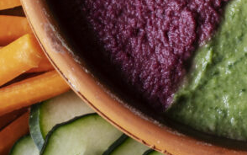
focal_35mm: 207
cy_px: -99
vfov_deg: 6.3
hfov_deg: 10.0
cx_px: 296
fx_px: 1392
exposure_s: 1/125
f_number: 4.5
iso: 640
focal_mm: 58.2
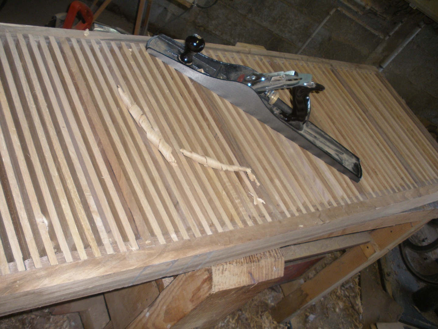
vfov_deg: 39.7
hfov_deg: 51.4
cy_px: 164
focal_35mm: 36
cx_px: 219
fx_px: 456
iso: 160
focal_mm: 6.3
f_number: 3.5
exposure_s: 1/30
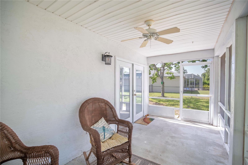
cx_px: 124
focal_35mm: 16
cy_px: 82
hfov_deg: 96.7
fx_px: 110
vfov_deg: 73.7
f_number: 4
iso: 100
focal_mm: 16
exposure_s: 1/13
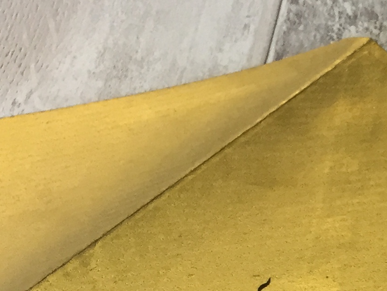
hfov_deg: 15.7
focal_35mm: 114
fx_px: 1275
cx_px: 599
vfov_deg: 12.5
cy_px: 405
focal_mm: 4.15
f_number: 2.2
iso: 40
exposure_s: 1/33
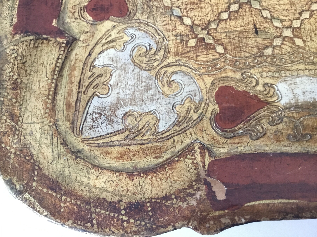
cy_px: 118
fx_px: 284
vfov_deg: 45.4
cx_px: 158
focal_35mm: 31
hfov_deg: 58.4
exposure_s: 1/33
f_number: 2.4
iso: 200
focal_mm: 3.3
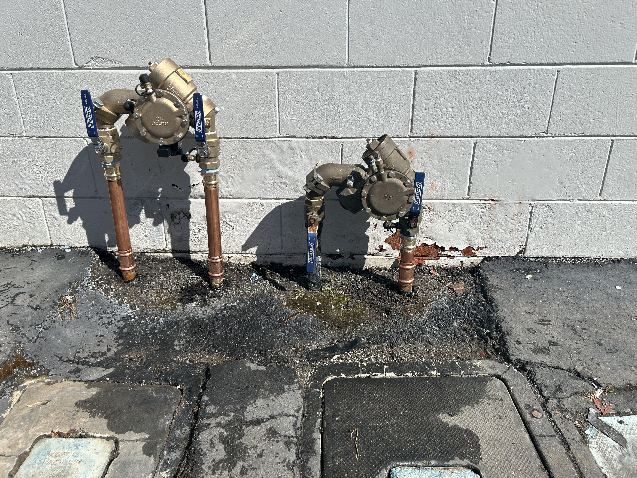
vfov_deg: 53.1
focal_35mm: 26
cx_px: 318
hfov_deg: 67.3
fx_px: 478
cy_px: 239
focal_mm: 5.7
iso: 50
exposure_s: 1/5319
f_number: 1.5
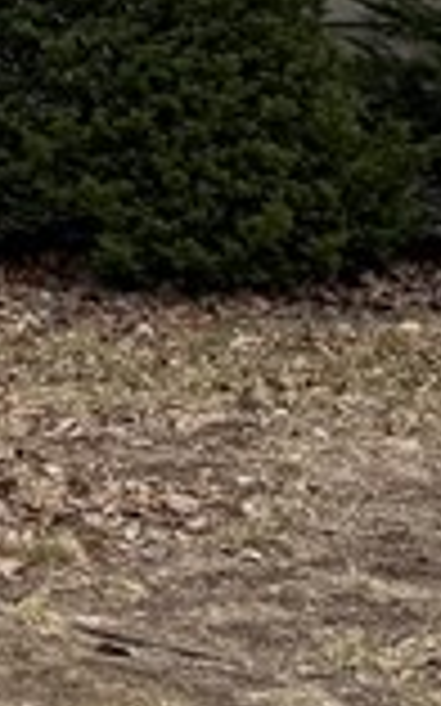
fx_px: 3195
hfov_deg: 7.1
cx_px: -819
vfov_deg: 12.4
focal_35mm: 166
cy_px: -85
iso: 100
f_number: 1.78
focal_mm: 6.76
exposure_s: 1/1410
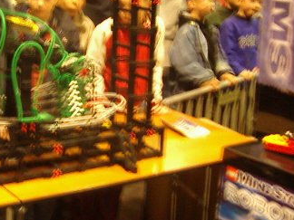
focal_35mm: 75
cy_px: 60
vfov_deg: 19.5
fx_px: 637
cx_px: 6
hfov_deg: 24.9
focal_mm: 5.8
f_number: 2.6
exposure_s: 1/2.5
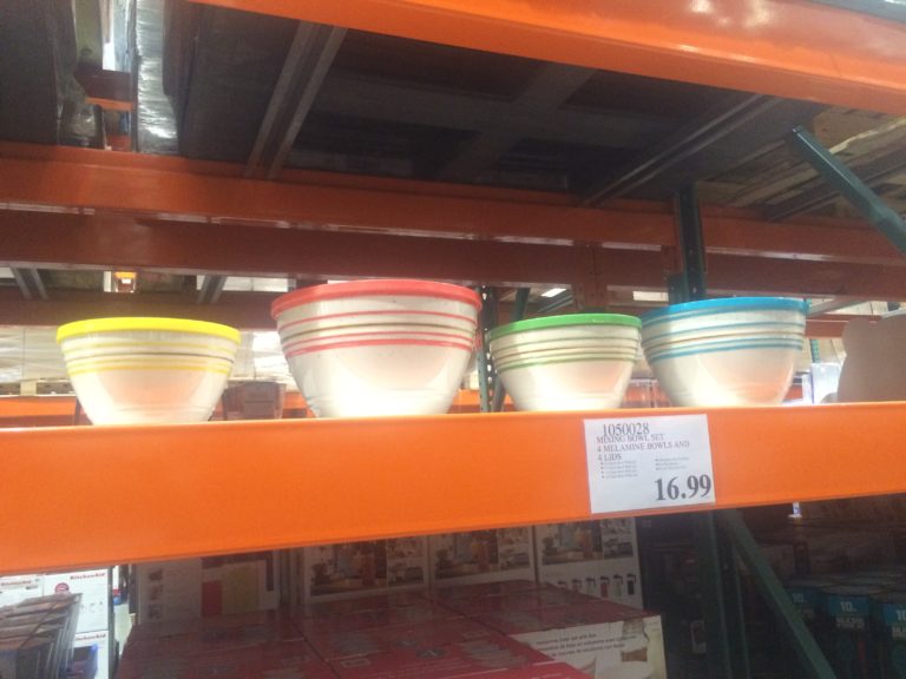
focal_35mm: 29
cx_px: 453
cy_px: 340
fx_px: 759
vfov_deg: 48.2
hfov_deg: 61.7
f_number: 2.2
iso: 250
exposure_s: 1/30
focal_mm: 4.15
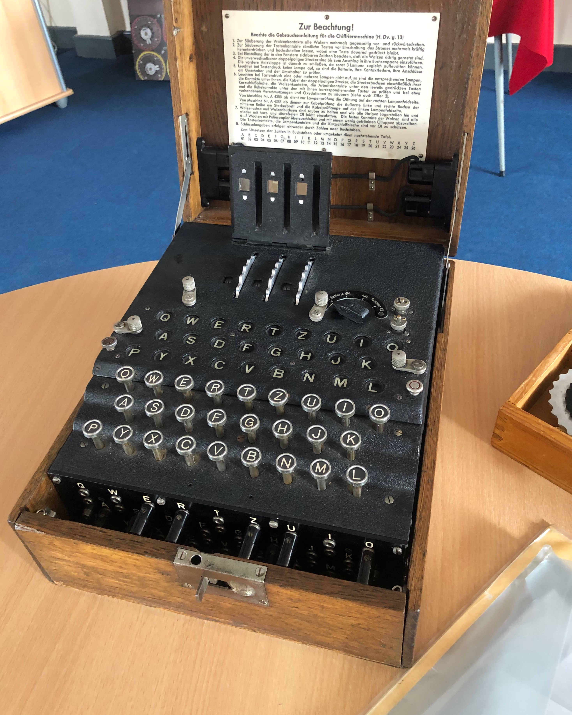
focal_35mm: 30
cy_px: 329
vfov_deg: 58.7
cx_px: 282
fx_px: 635
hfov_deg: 48.5
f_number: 1.8
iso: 100
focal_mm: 4
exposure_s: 1/14
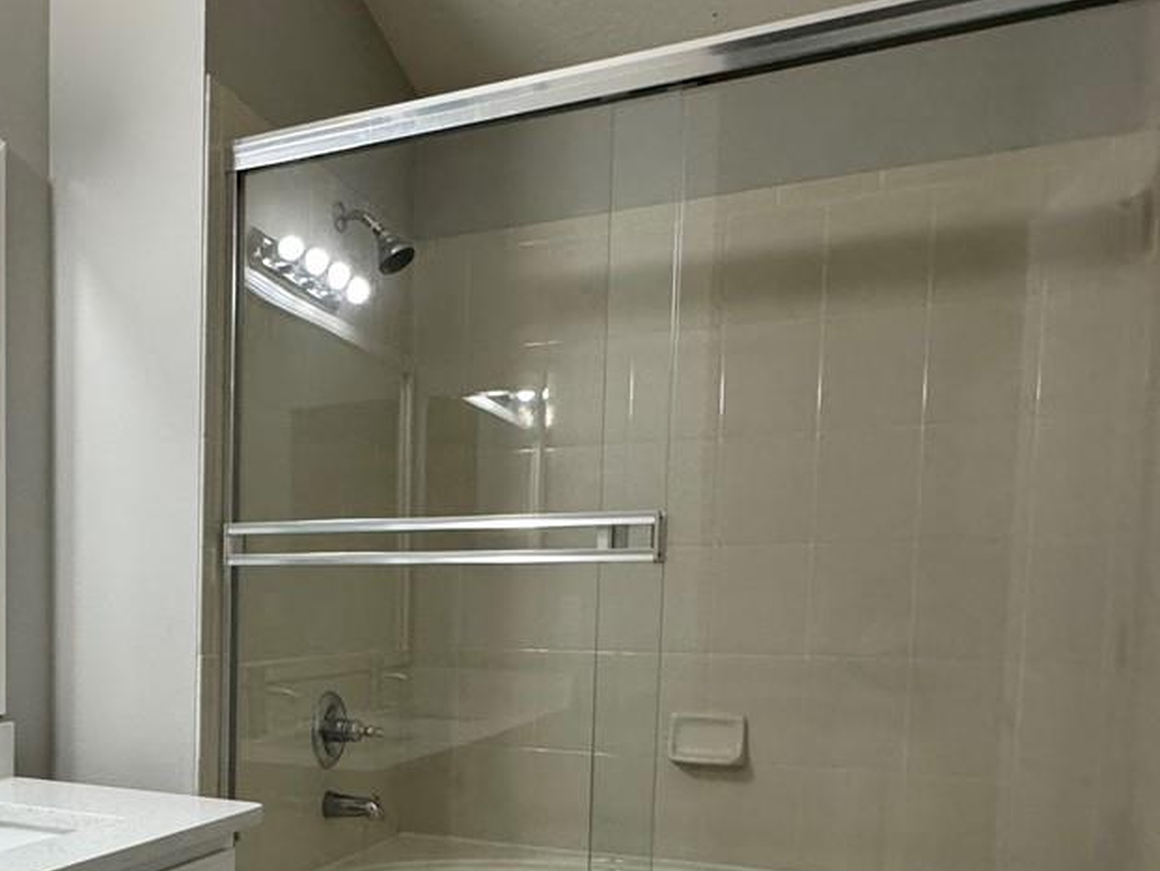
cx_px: 190
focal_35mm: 36
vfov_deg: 38.2
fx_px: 1207
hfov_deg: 47.7
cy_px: 698
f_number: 2.2
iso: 320
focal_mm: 2.22
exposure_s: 1/120
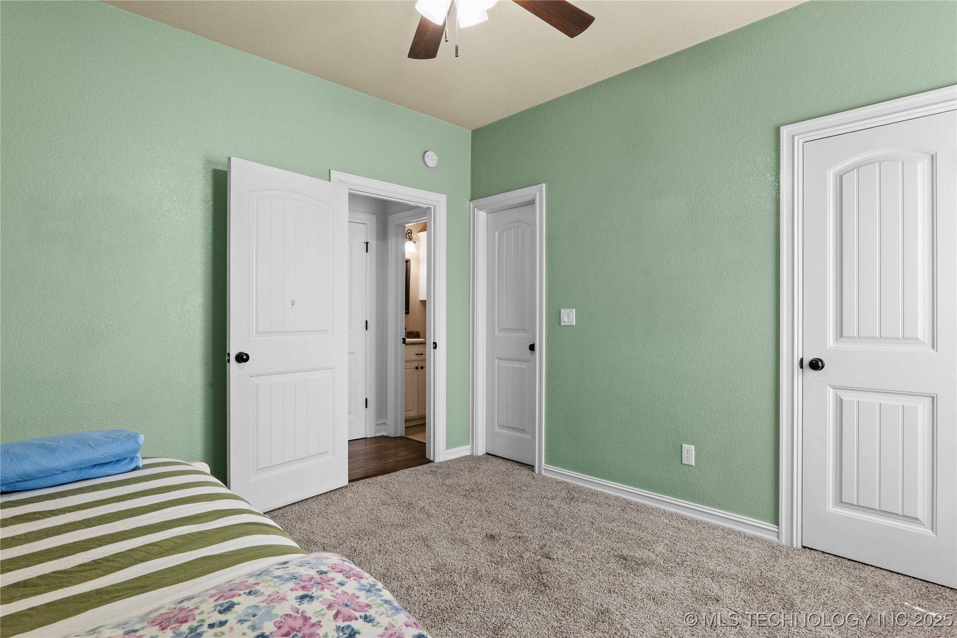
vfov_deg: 67.4
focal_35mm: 18
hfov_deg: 90.0
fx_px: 478
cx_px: 478
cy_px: 319
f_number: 11
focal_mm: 18
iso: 640
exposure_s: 1/6
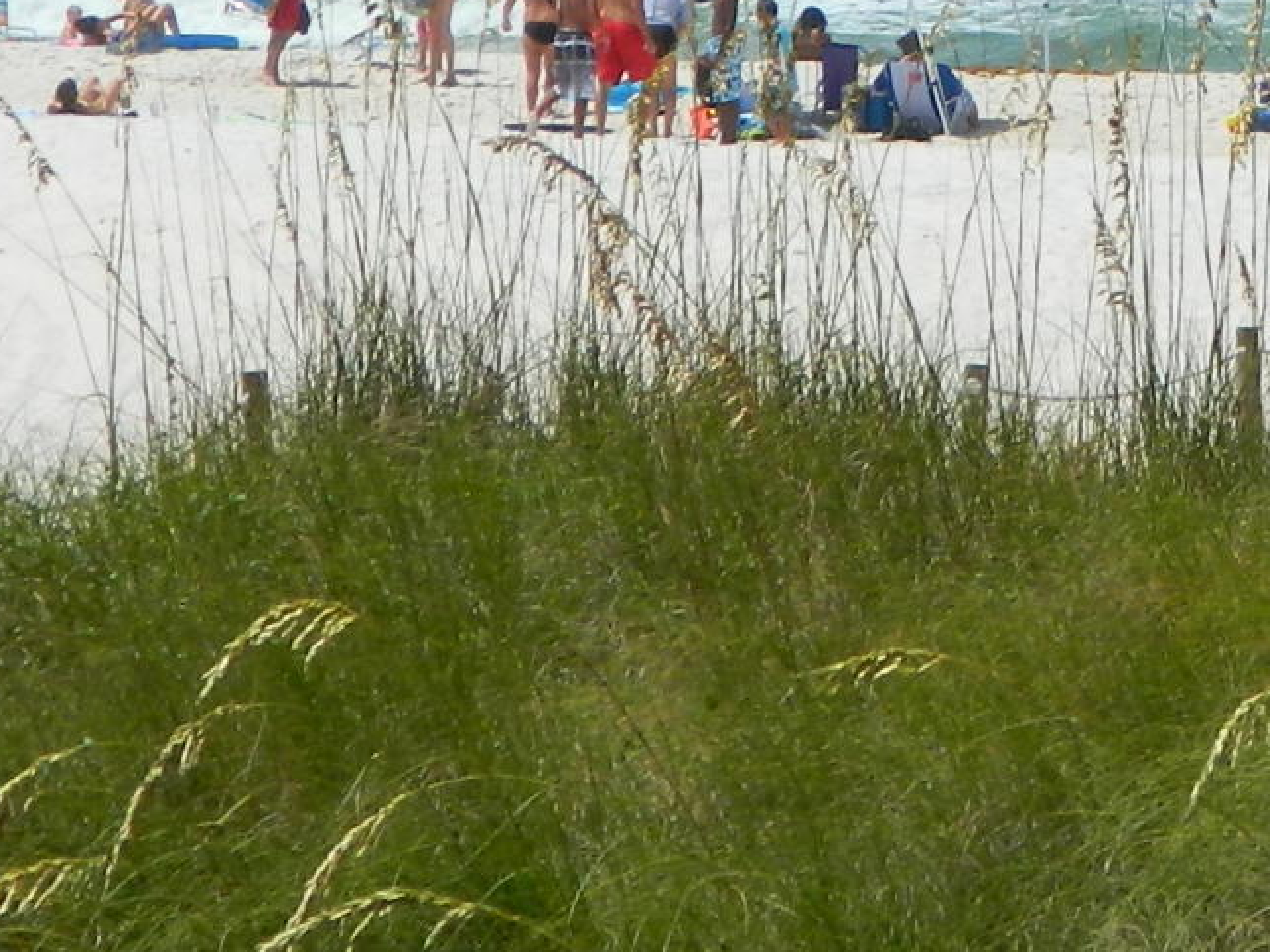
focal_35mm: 338
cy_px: -806
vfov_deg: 4.4
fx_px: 12401
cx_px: 1743
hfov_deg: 5.8
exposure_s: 1/160
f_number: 11.9
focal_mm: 15.1
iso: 80
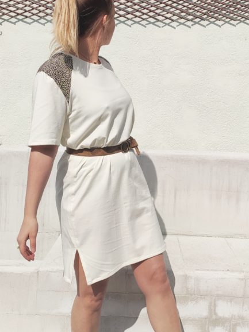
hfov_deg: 39.6
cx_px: 127
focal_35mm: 36
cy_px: 134
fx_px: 346
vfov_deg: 51.1
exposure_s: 1/4549
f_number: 1.75
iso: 112
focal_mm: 4.77
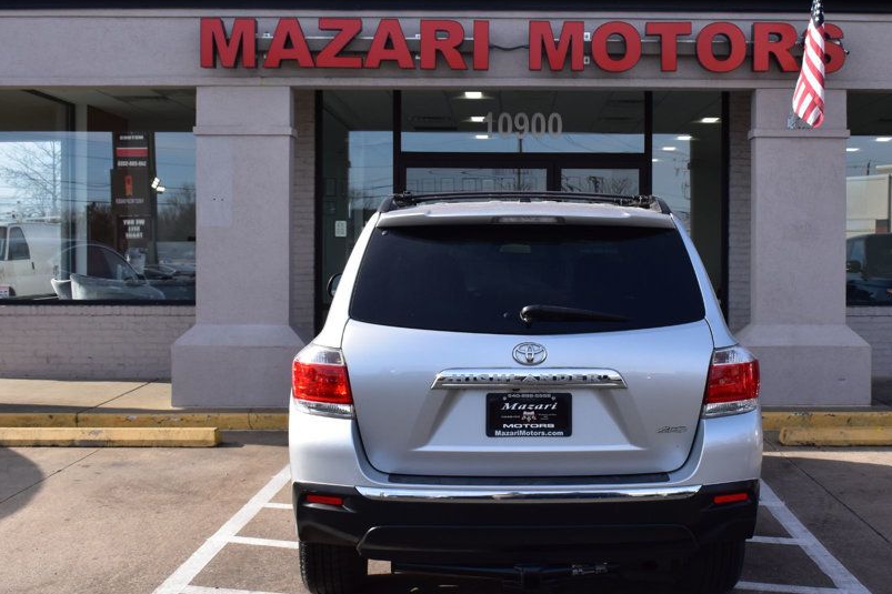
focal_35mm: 52
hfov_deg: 38.2
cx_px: 549
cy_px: 279
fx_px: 1279
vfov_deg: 26.2
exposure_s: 1/400
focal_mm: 27
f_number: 11
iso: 400
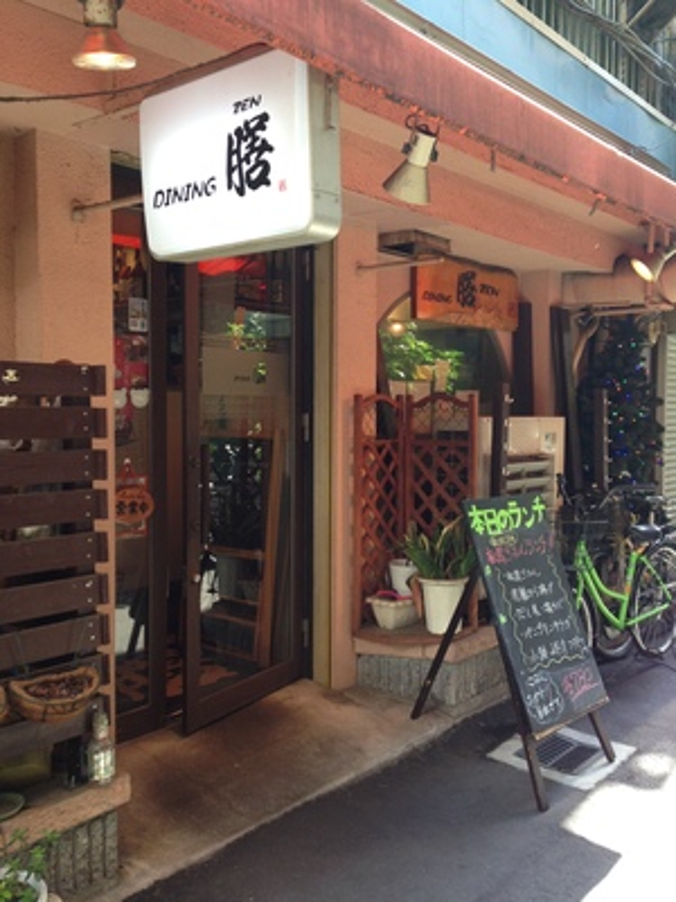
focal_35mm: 33
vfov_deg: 55.4
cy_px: 451
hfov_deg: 42.9
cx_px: 338
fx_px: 859
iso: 64
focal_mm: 4.12
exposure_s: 1/60
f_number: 2.4
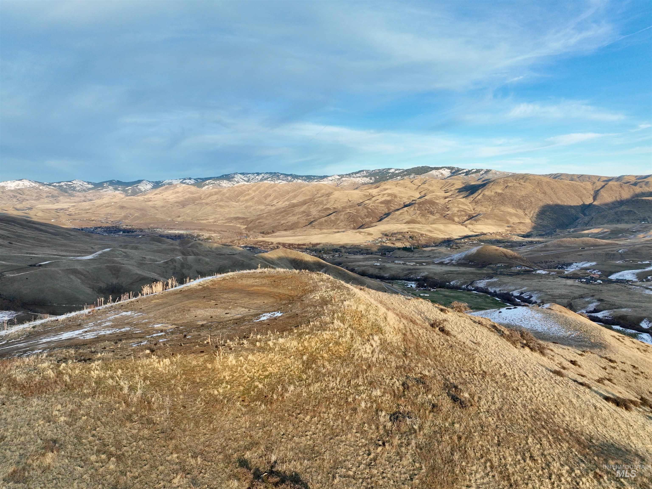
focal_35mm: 24
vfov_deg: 56.8
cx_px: 326
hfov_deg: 71.6
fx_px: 452
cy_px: 244
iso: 120
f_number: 2.8
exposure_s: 1/640
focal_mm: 12.29
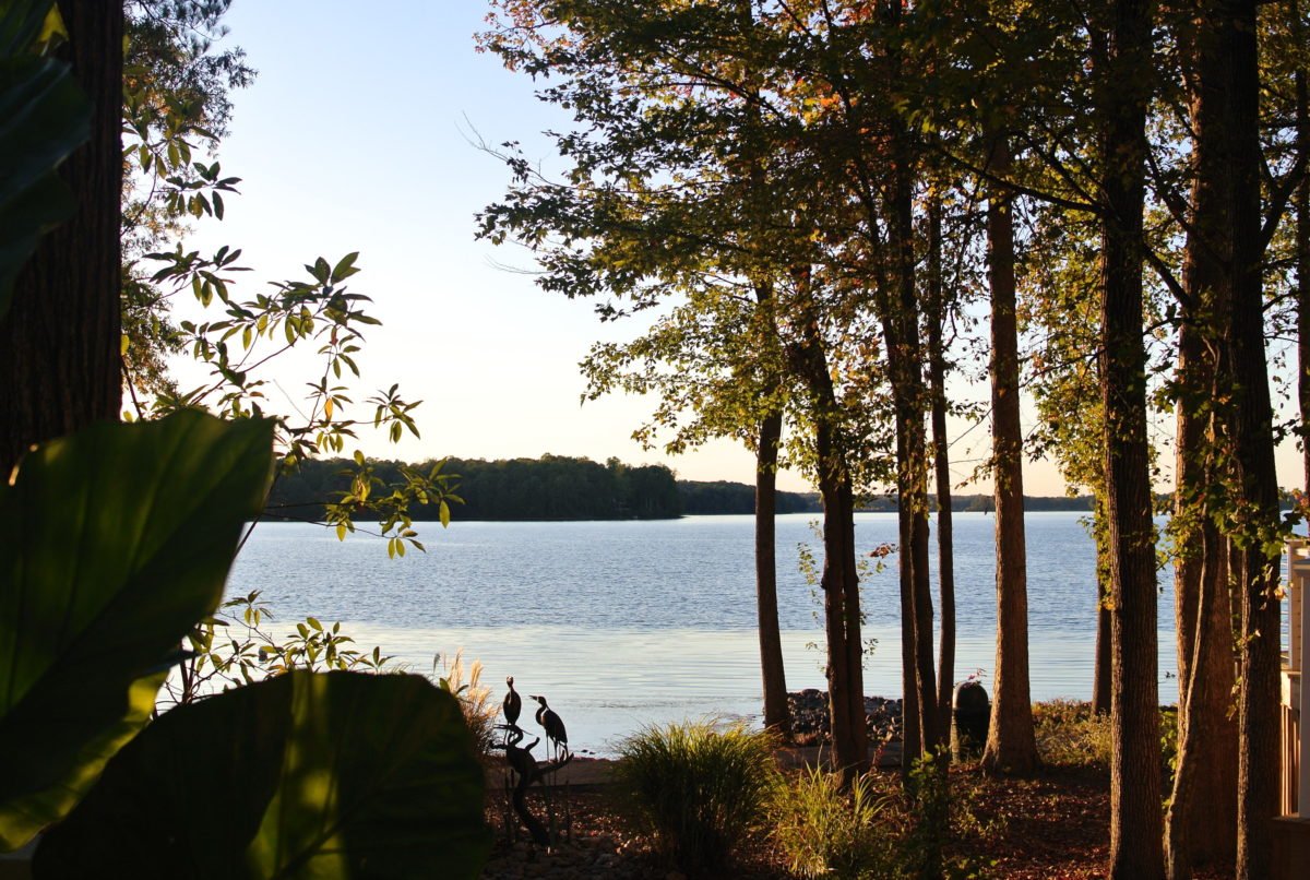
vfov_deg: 27.7
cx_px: 655
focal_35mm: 49
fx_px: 1787
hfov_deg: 40.3
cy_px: 440
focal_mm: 18.5
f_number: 4
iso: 100
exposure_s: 1/250
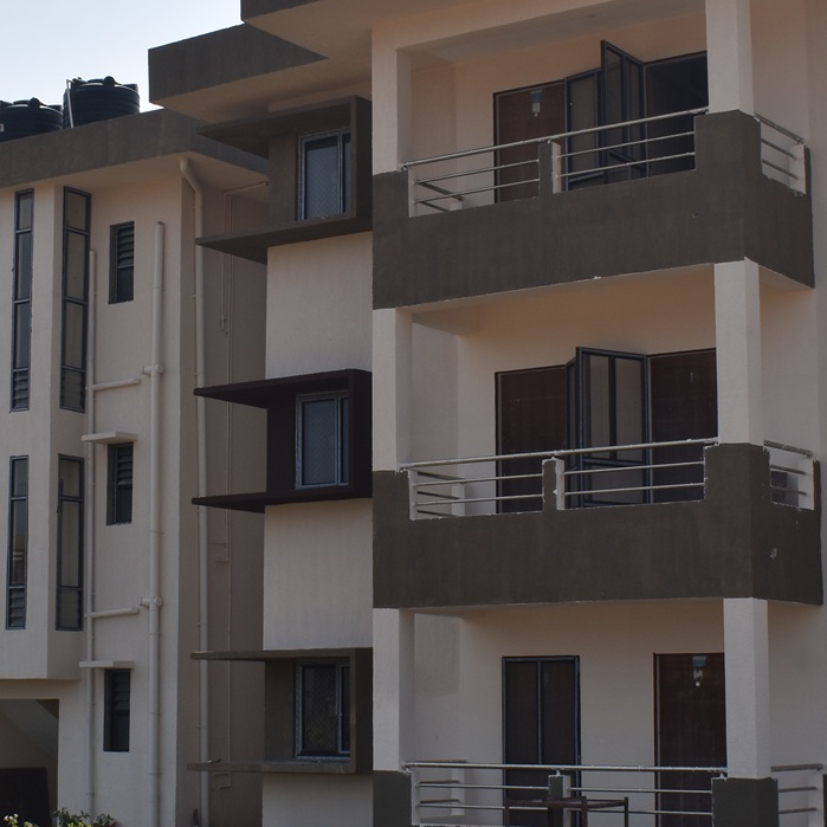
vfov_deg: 22.5
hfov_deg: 22.4
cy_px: 442
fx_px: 2081
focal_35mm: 77
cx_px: 293
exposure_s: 1/200
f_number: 11
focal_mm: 22
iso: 100
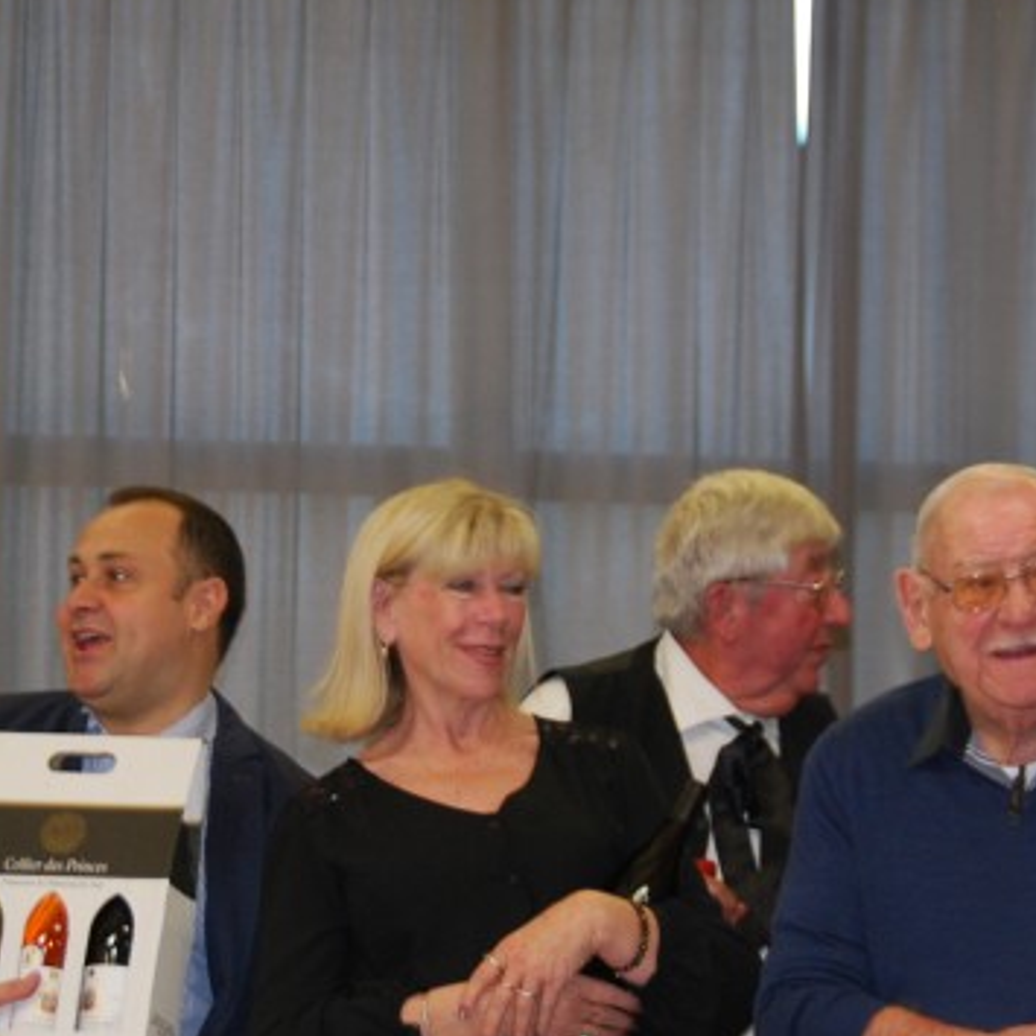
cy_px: 662
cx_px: 343
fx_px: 5655
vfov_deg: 10.5
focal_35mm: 167
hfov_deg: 10.5
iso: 400
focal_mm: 52
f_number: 4.8
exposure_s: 1/60
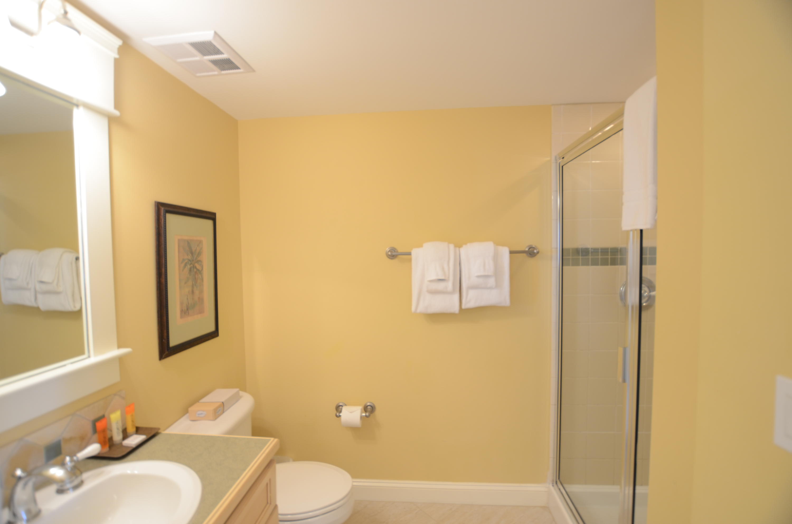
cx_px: 396
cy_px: 262
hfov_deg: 92.6
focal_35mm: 17
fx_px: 379
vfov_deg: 69.4
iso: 200
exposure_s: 1/8
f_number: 4
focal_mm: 11.5
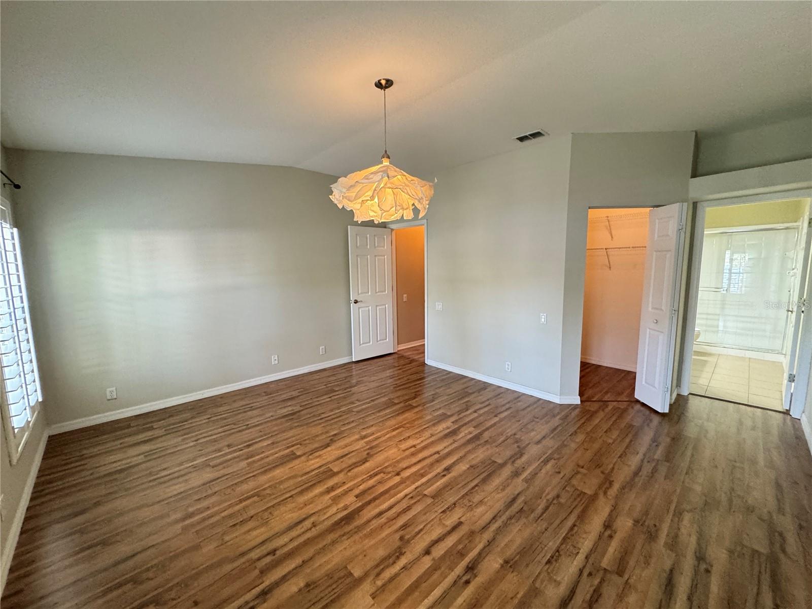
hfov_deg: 102.1
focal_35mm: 14
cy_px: 304
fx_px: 328
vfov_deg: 85.7
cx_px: 406
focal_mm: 2.22
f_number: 2.2
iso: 500
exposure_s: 1/60
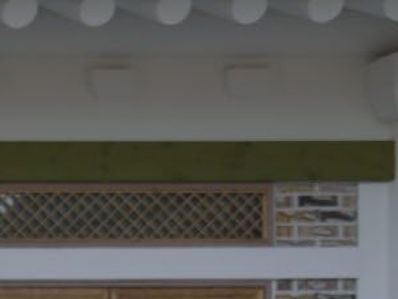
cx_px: -874
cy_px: 635
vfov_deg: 6.2
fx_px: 2668
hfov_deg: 7.4
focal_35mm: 232
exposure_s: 1/125
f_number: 4
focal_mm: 32
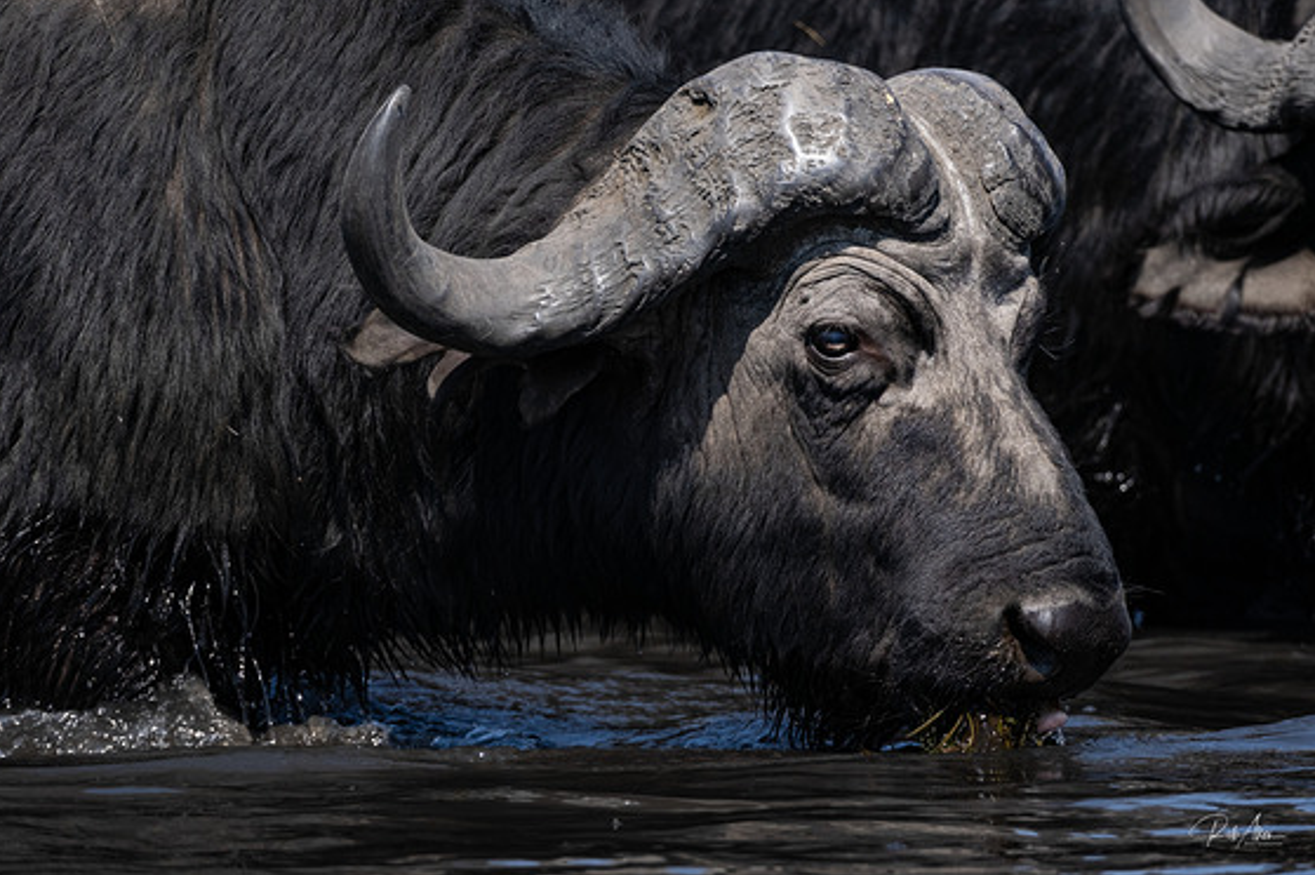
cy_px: 407
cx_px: 614
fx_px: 26539
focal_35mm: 727
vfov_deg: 1.9
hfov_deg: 2.8
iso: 320
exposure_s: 1/1000
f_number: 7.1
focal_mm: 451.3
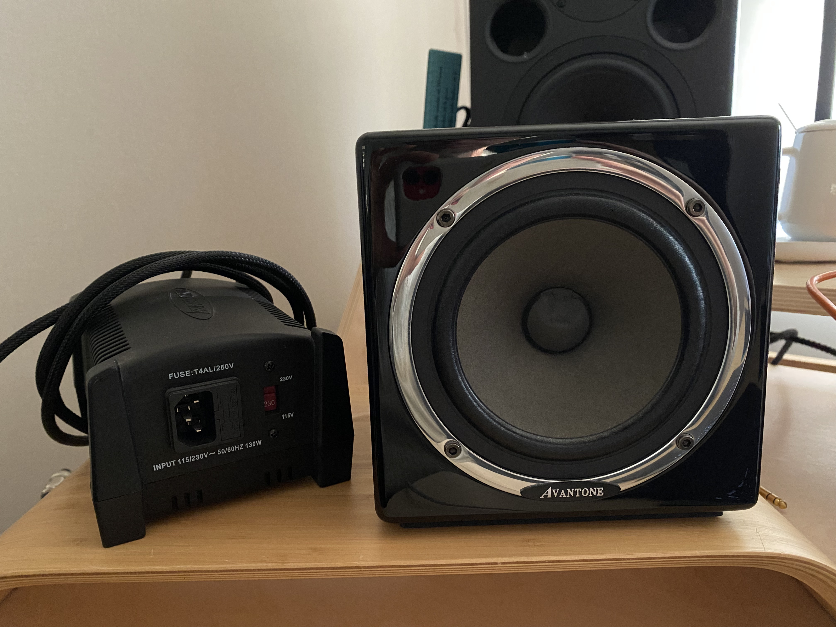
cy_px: 314
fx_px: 628
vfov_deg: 53.1
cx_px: 418
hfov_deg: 67.3
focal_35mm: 26
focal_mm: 4.25
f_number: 1.8
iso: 1000
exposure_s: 1/30
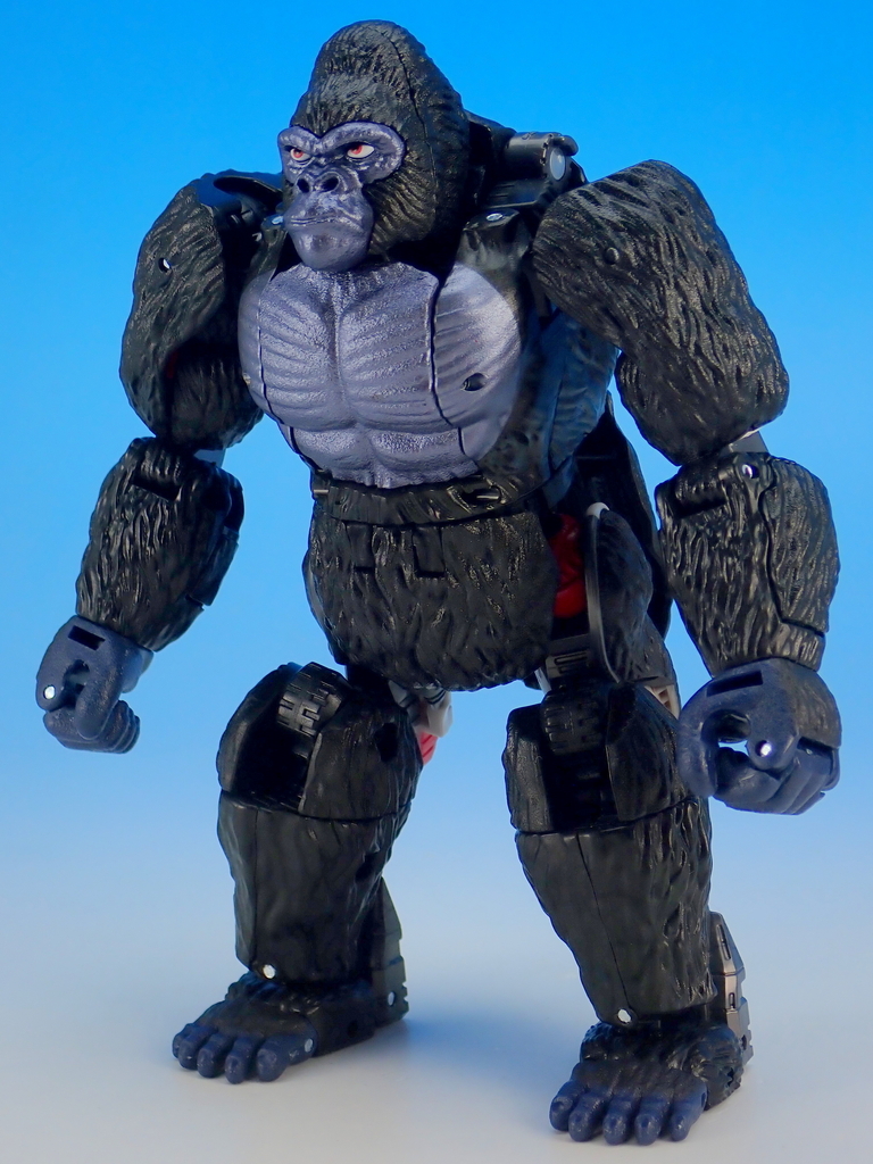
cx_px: 436
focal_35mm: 88
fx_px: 2959
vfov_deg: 22.3
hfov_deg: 16.8
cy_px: 582
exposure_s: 1/20
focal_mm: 15.66
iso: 100
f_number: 4.5
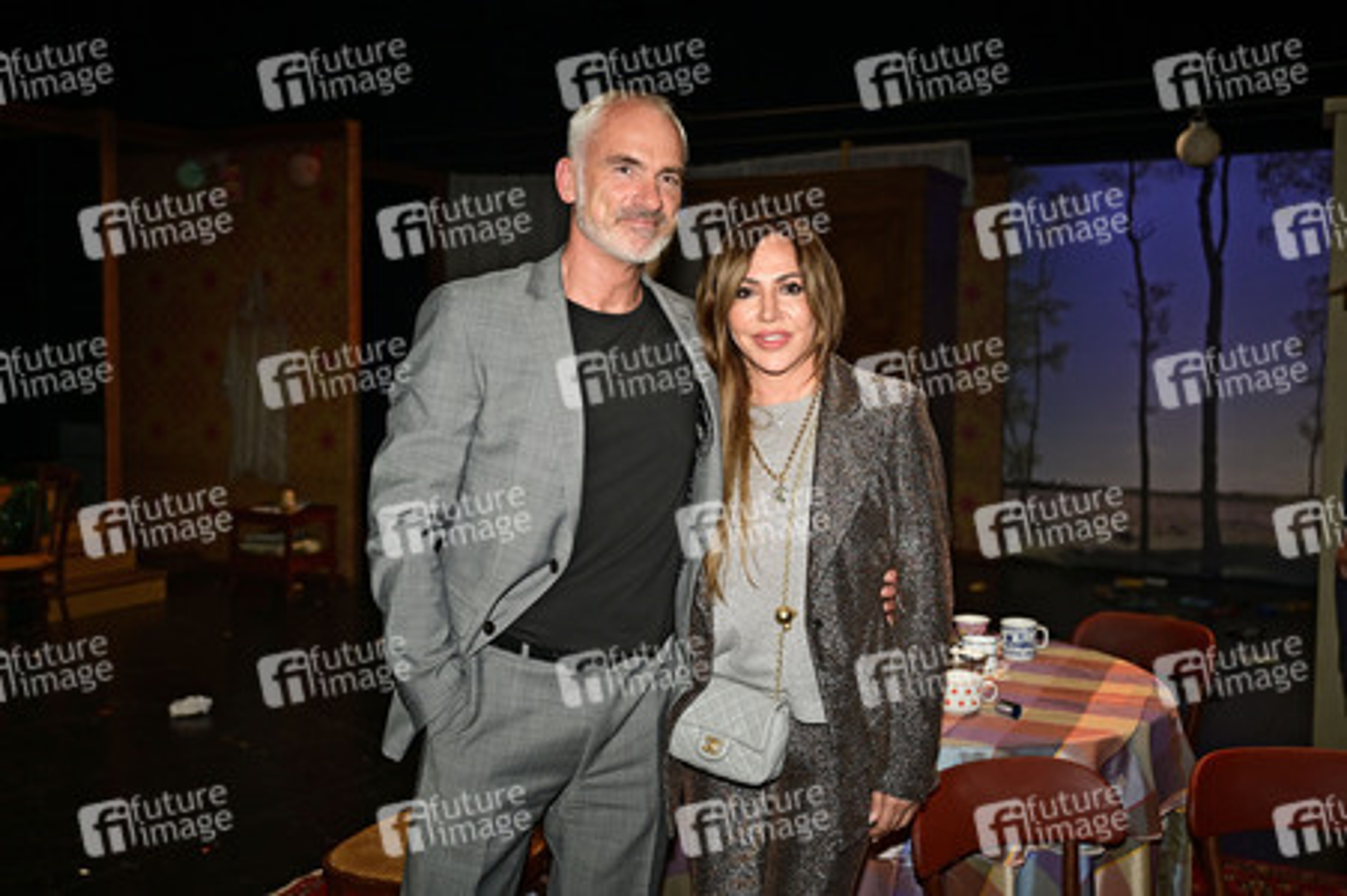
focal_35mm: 32
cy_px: 448
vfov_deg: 41.7
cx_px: 674
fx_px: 1178
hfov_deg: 59.5
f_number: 2.8
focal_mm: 31.5
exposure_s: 1/200
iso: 1600
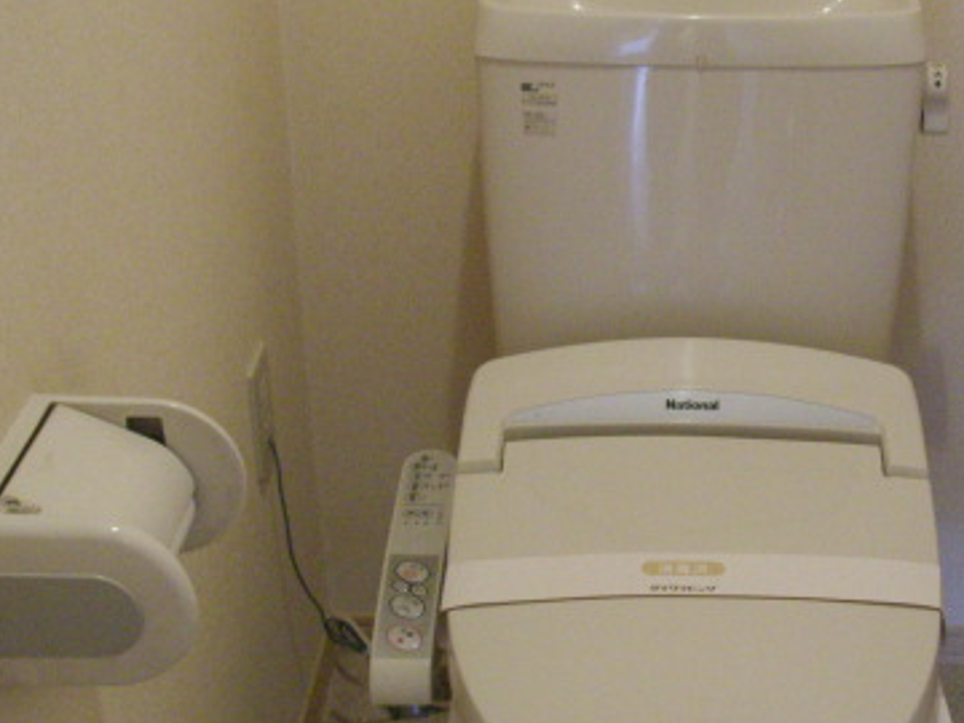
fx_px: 1782
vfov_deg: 22.9
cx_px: 723
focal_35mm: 64
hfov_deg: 29.8
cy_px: 426
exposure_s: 1/30
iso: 320
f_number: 2.7
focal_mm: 6
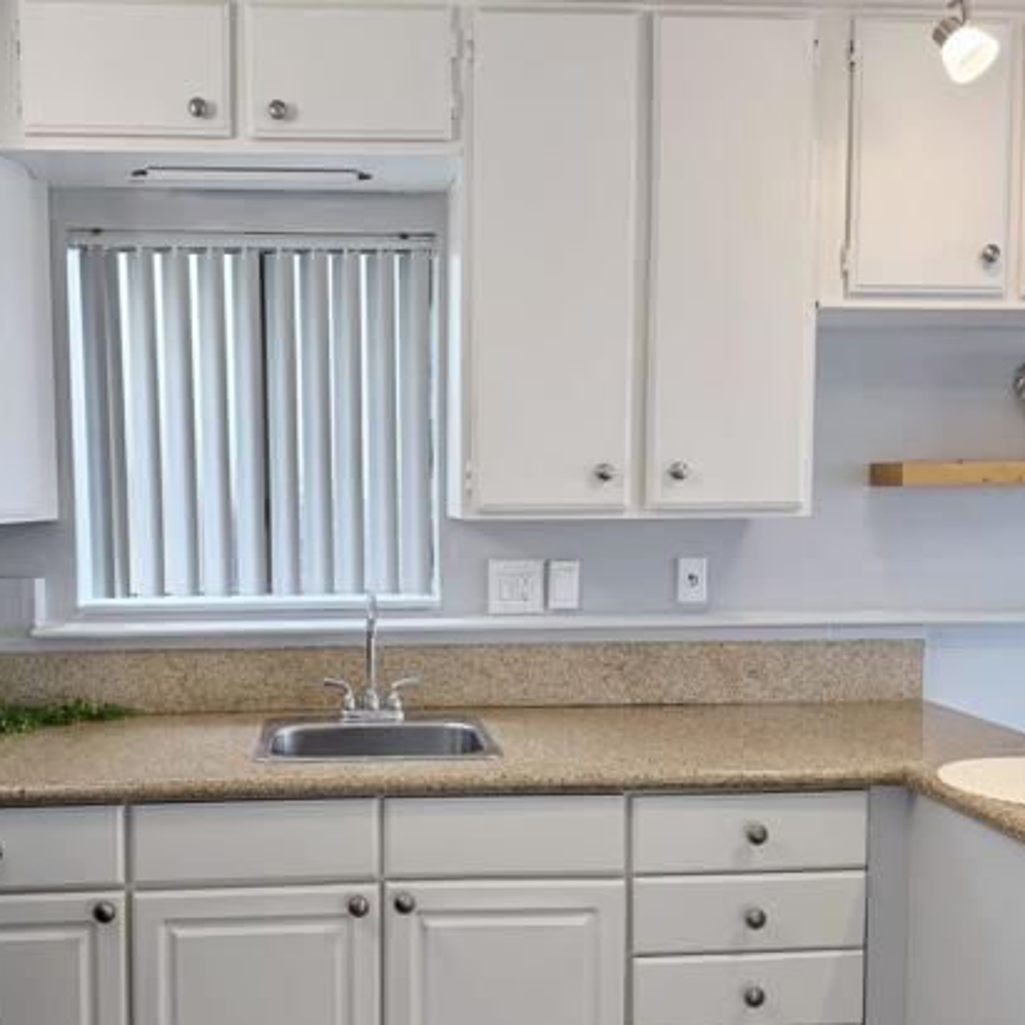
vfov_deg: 49.6
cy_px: 579
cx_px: 384
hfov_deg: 49.3
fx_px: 1106
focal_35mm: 33
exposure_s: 1/120
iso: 100
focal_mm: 6.76
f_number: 1.78
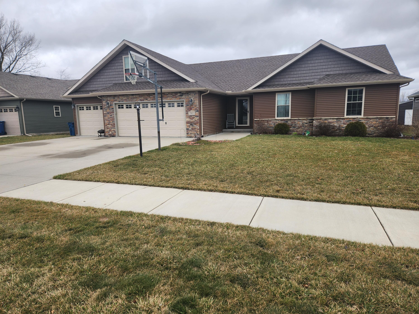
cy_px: 157
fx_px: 278
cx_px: 210
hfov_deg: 73.9
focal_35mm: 23
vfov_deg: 58.9
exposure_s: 1/887
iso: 20
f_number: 1.8
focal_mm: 5.4
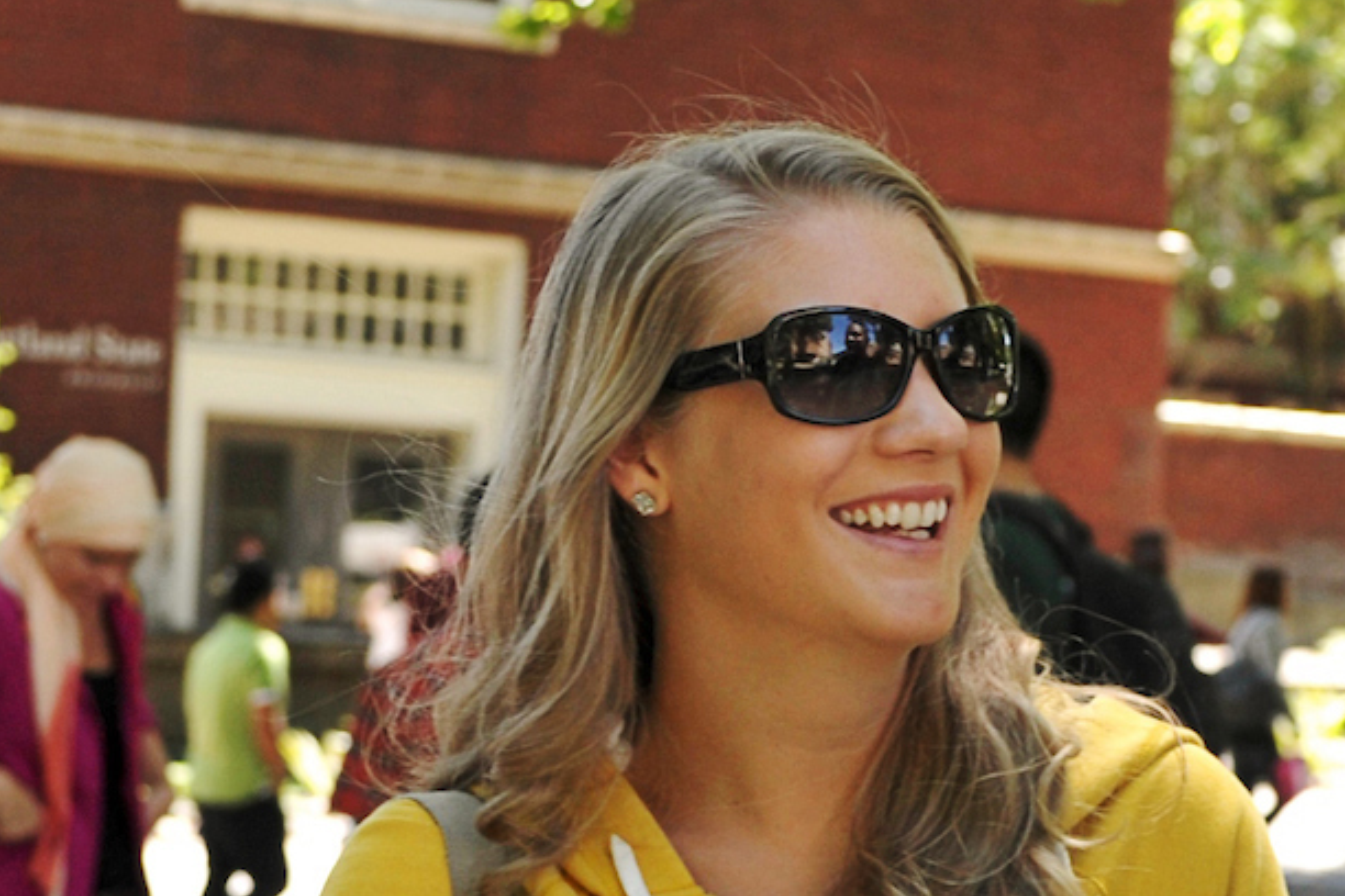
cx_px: 789
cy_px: 618
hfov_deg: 13.8
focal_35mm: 149
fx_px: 5566
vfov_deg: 9.2
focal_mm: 38
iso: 400
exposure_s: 1/320
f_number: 3.5
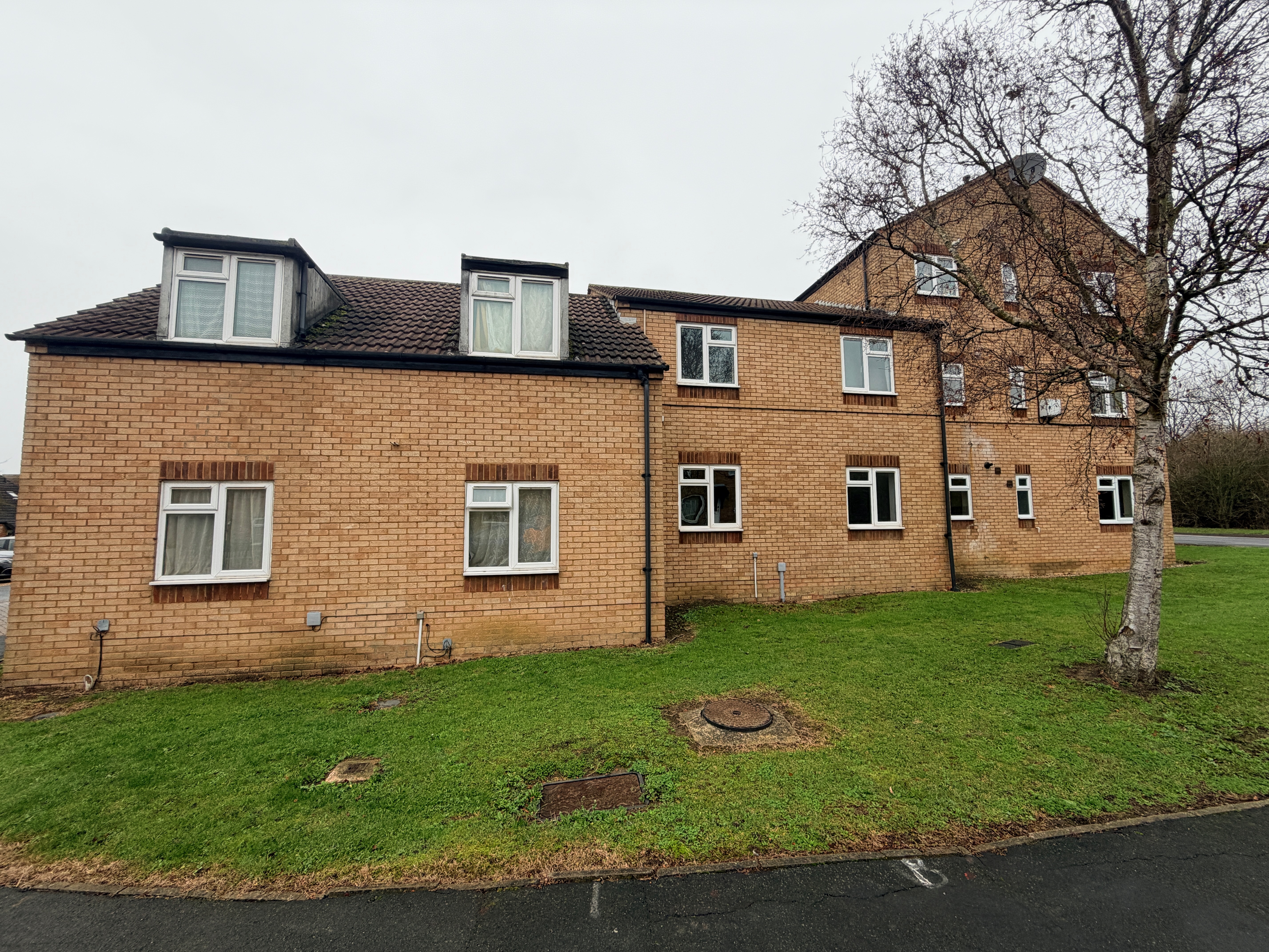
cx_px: 634
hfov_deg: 102.1
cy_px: 476
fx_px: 513
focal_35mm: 14
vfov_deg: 85.7
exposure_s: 1/222
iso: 40
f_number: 2.2
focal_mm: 2.22
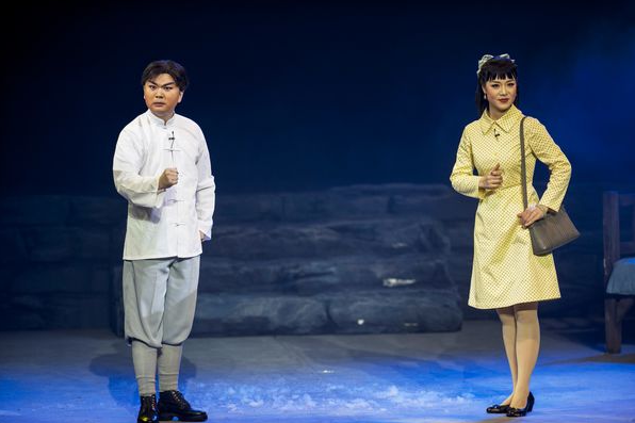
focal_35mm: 302
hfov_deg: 6.8
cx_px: 318
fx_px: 5325
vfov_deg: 4.5
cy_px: 212
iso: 400
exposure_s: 1/640
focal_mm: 300
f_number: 2.8
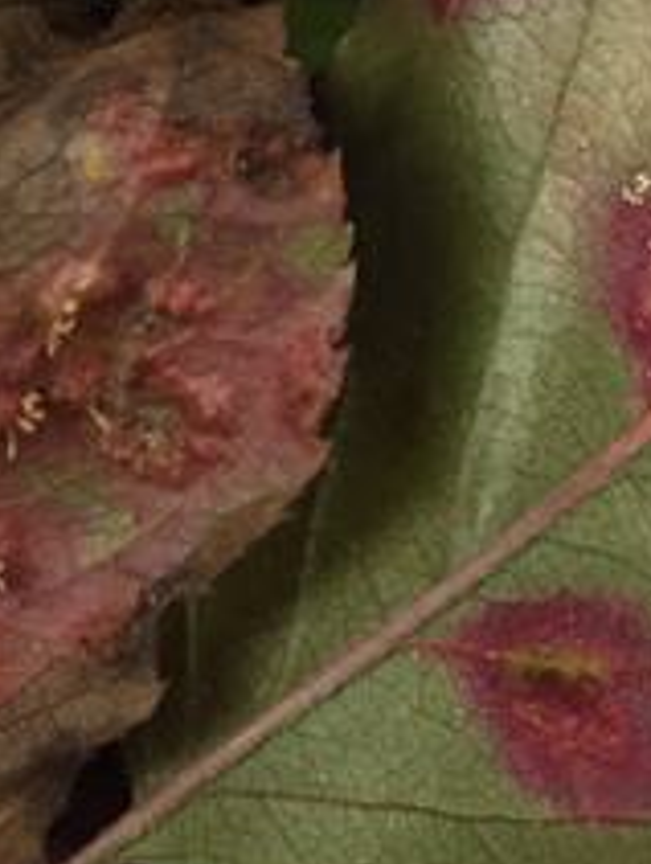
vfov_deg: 20.4
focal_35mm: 96
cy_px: 303
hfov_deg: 15.4
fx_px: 2400
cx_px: 440
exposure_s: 1/30
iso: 50
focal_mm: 4.15
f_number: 2.2
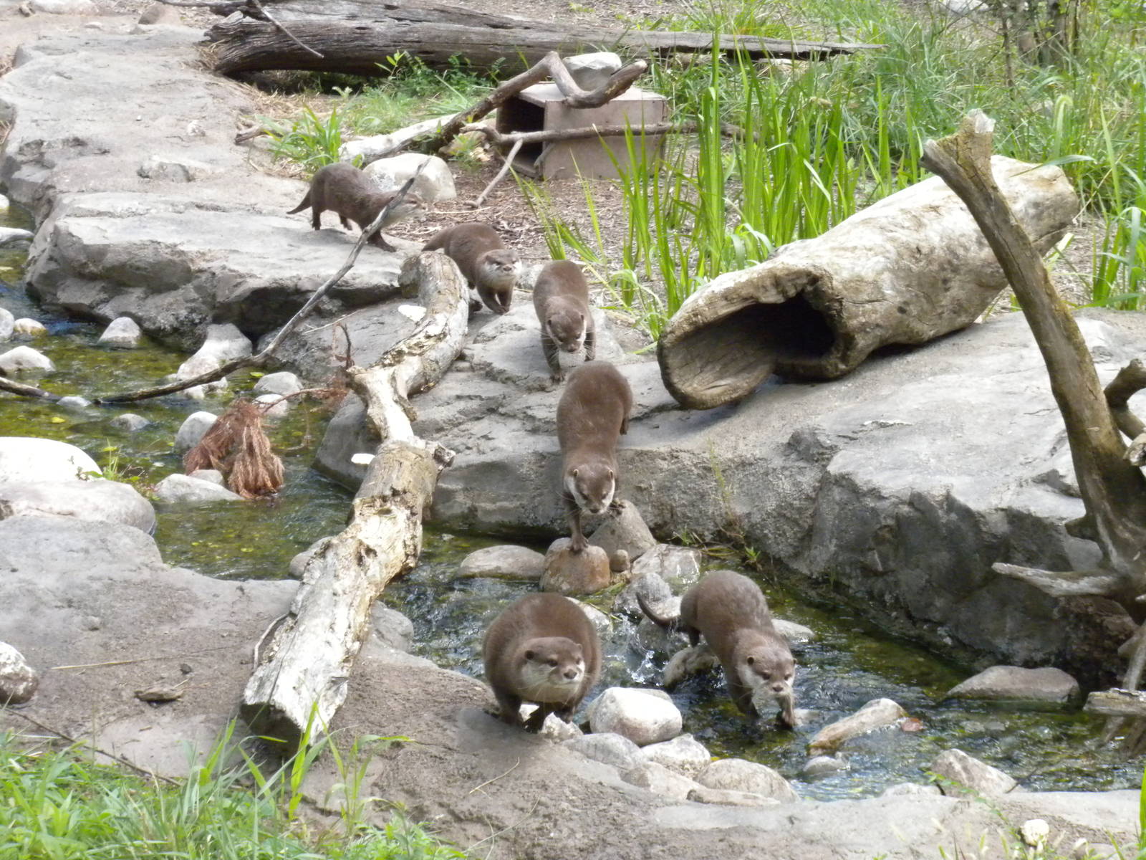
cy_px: 430
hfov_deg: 16.6
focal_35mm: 119
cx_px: 573
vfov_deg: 12.5
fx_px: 3940
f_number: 5.1
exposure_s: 1/447
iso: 400
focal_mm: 21
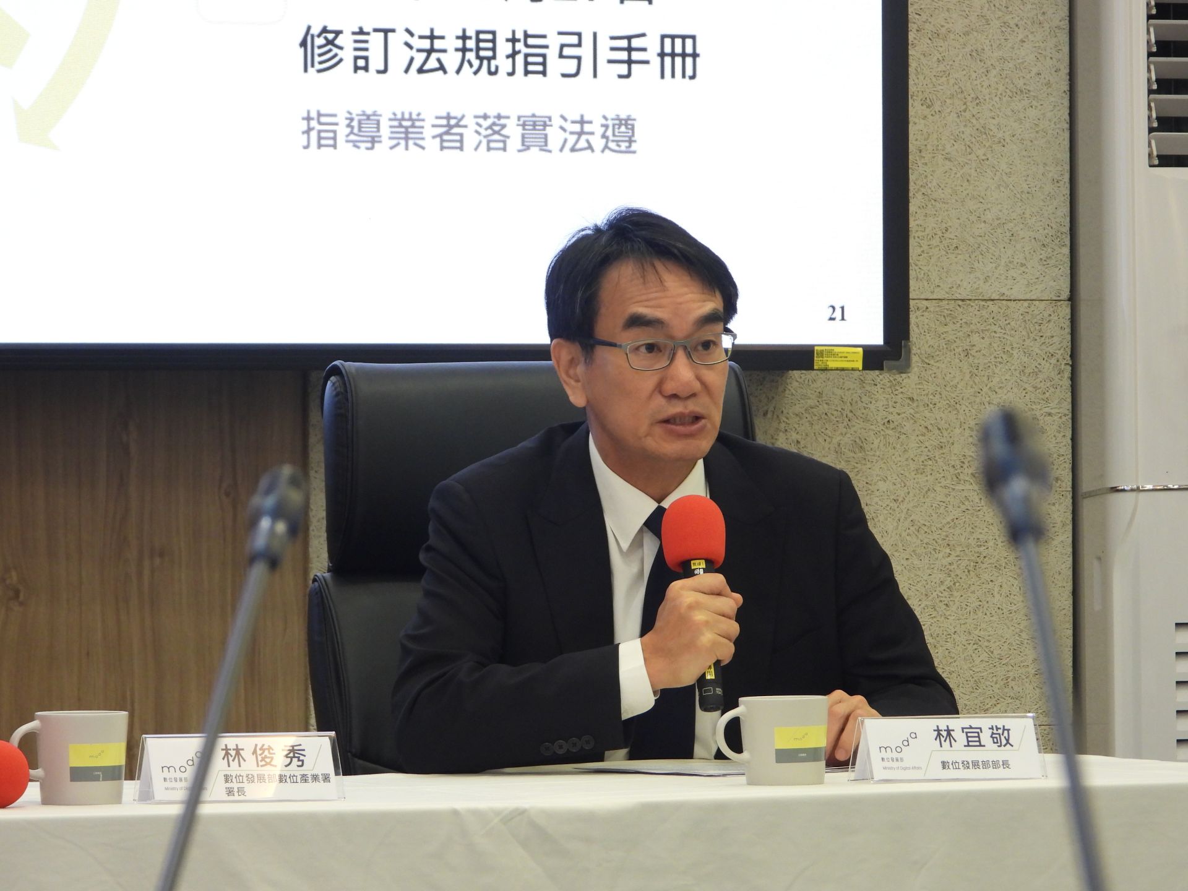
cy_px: 446
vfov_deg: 7.4
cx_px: 594
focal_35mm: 200
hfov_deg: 9.9
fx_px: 6864
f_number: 4.5
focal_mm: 35.9
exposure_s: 1/30
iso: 400
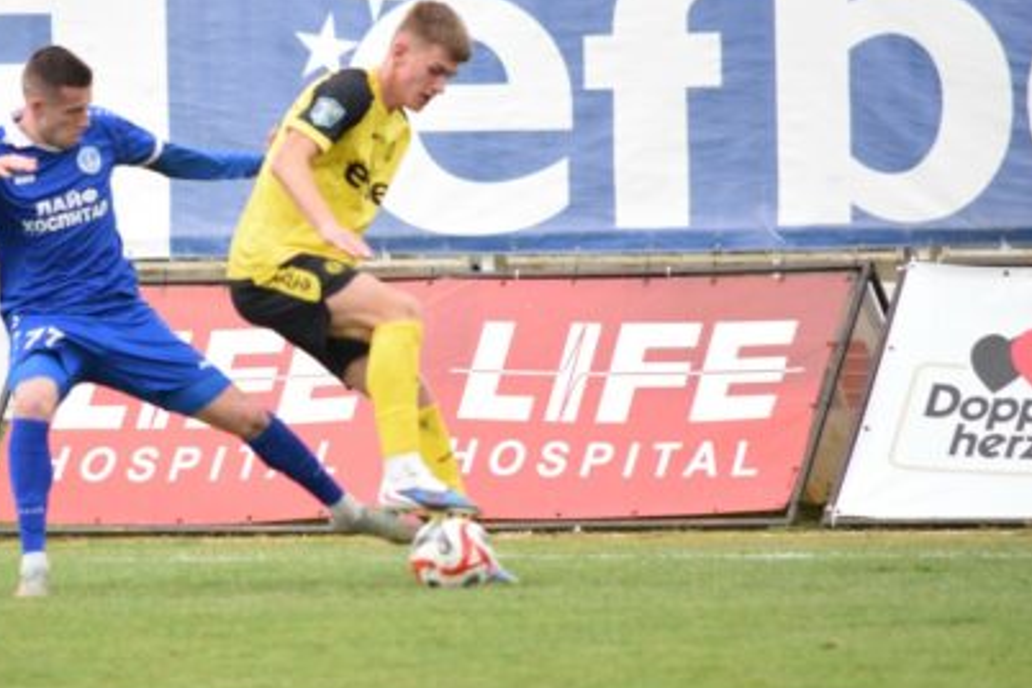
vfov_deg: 1.9
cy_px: 272
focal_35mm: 706
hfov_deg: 2.9
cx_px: 239
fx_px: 20237
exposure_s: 1/800
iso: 1600
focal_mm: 300
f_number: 5.6
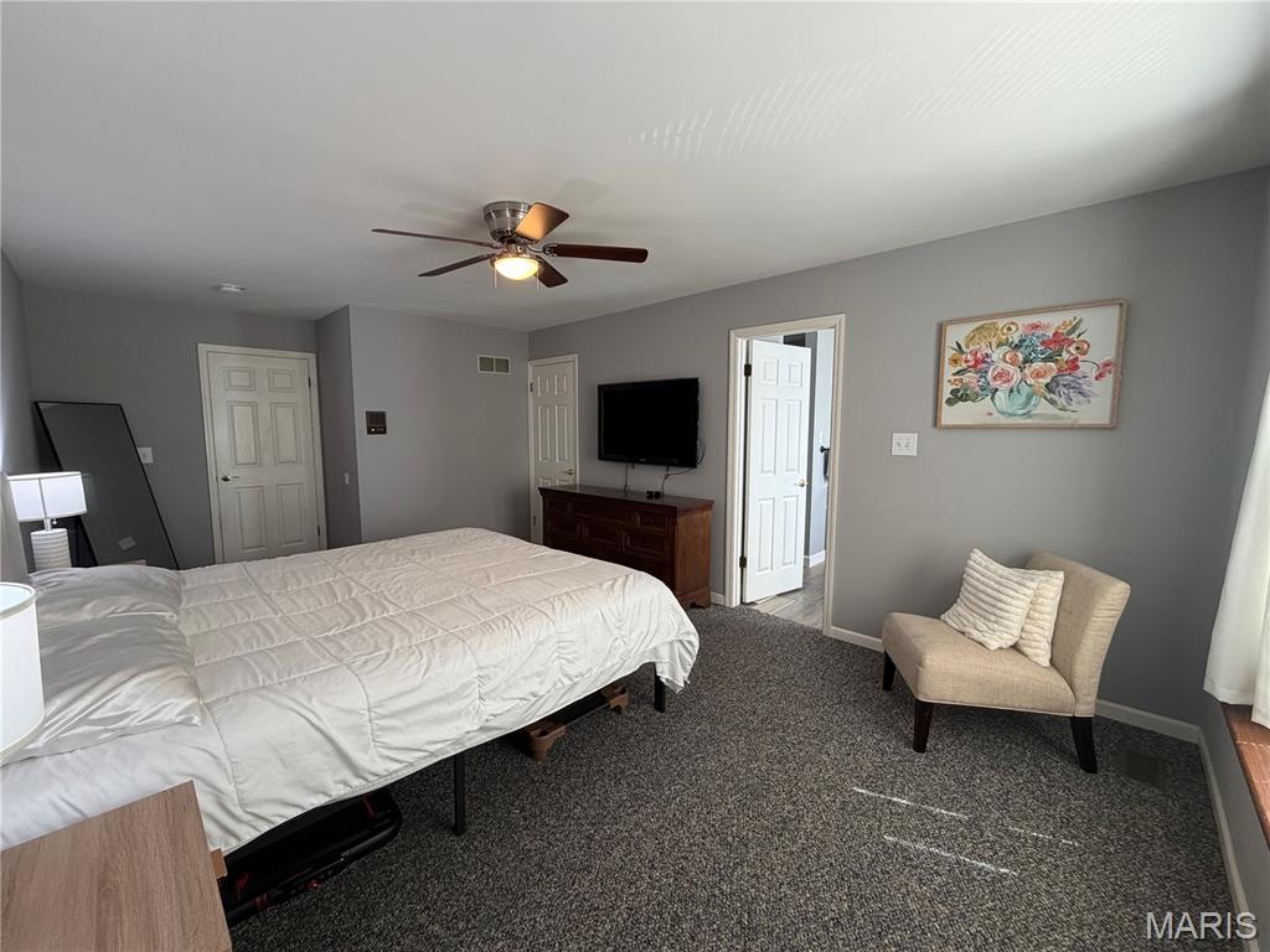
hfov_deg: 102.1
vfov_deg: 85.7
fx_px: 514
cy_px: 476
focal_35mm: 14
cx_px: 635
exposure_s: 1/120
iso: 160
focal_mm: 2.22
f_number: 2.2
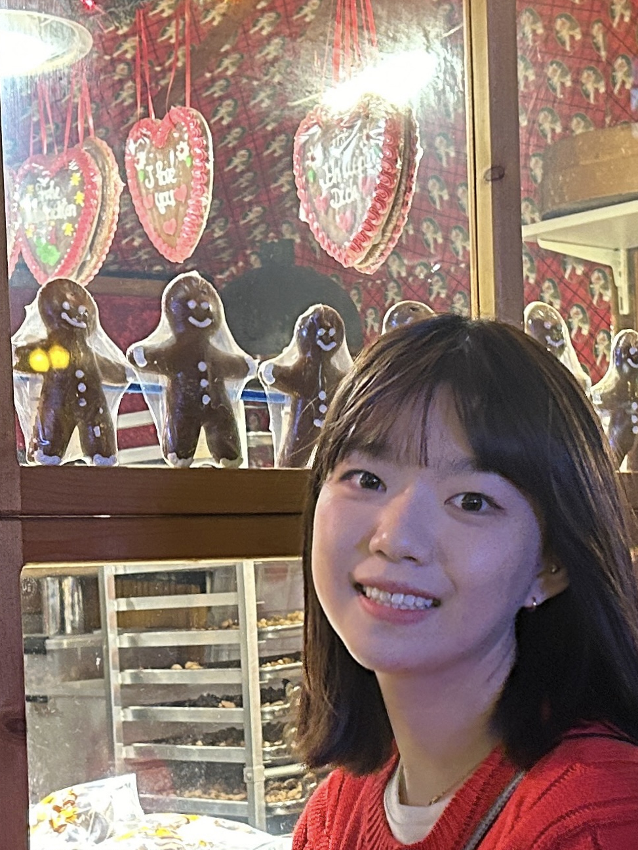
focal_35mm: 43
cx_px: 350
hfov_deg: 33.6
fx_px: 1057
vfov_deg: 41.7
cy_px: 698
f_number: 1.5
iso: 500
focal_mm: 5.7
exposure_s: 1/60
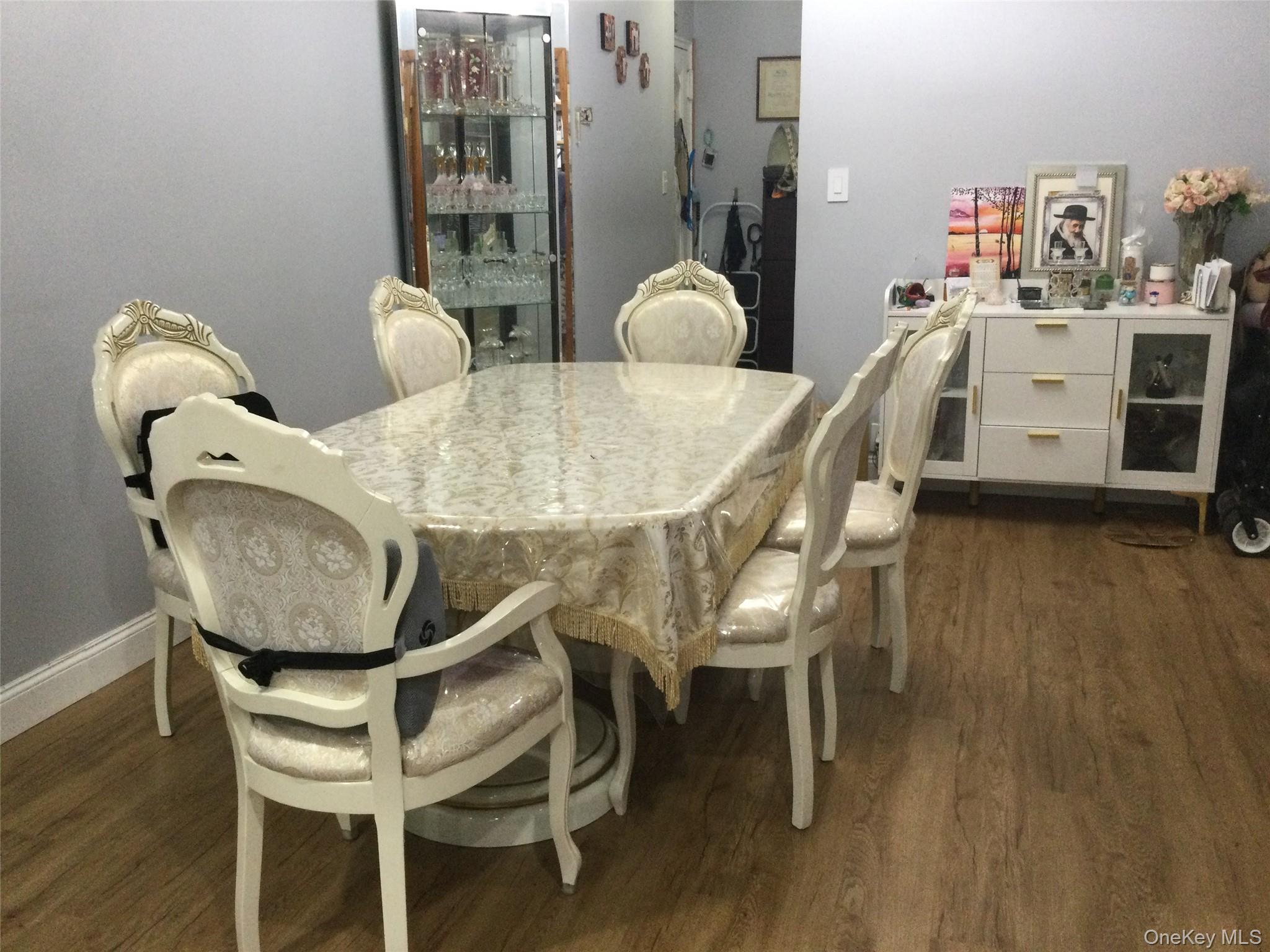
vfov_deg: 45.4
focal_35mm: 31
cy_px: 476
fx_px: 1137
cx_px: 635
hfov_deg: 58.4
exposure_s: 1/30
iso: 125
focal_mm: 3.3
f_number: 2.4
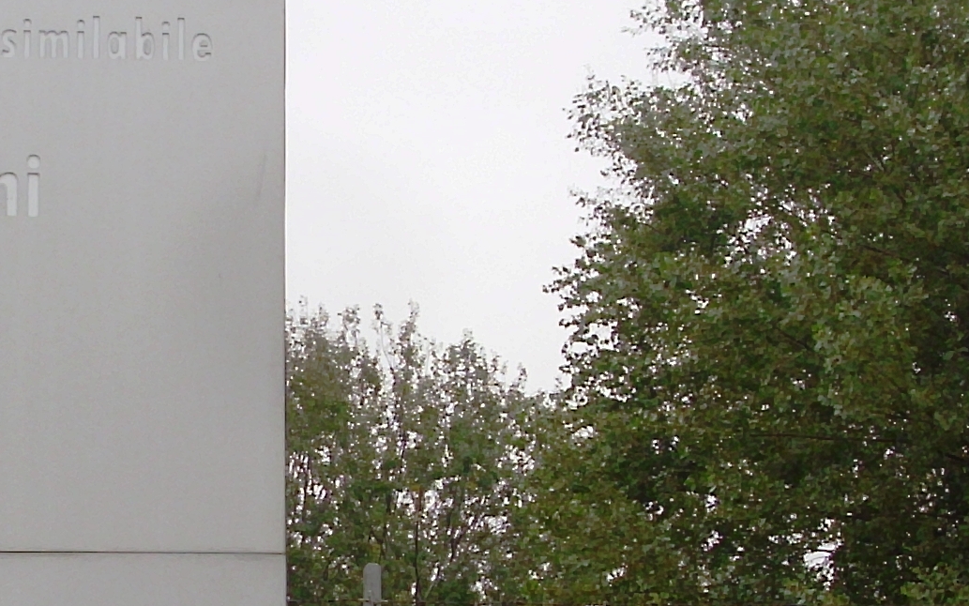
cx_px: 565
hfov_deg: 15.9
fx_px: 3460
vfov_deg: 10.0
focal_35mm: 131
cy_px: 477
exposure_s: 1/107
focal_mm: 6.2
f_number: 3
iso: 50
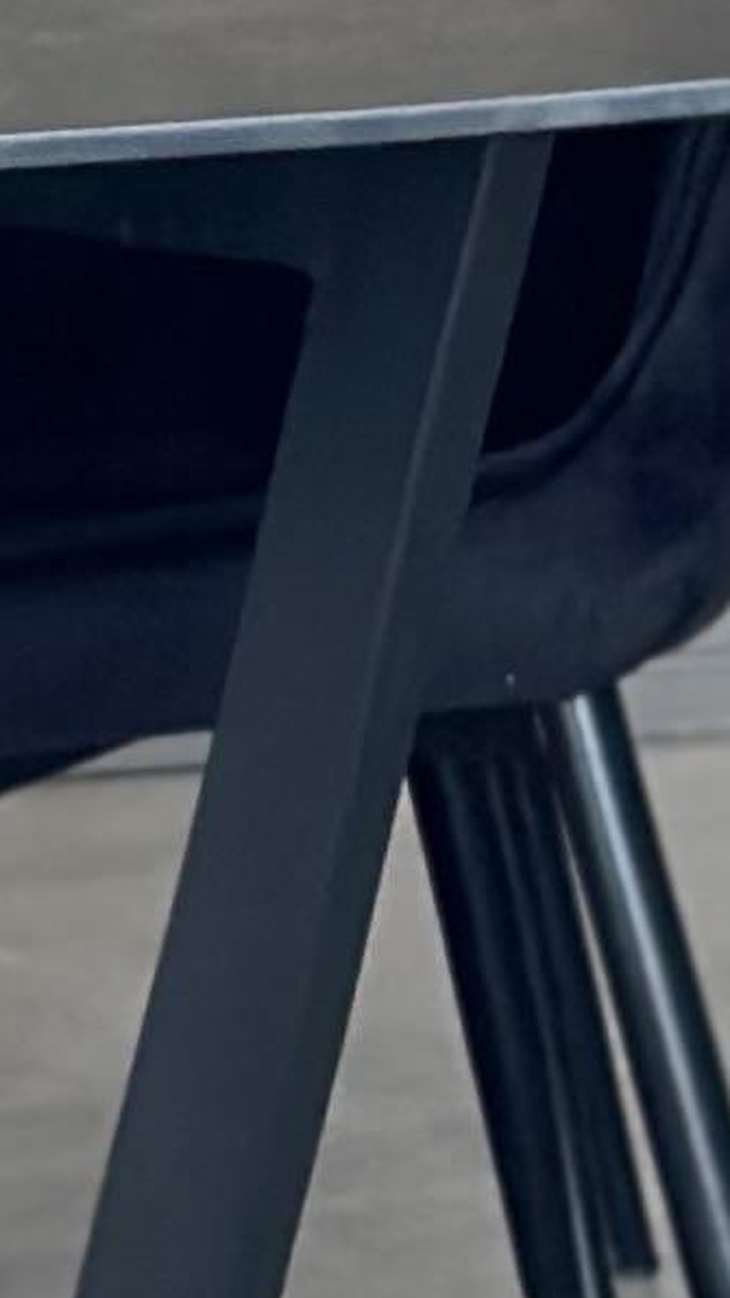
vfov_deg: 6.1
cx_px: -2094
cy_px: -142
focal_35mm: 354
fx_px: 12189
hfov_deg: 3.3
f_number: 1.78
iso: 125
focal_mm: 6.86
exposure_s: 1/66
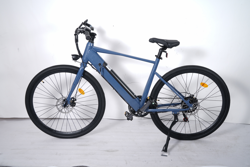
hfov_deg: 53.1
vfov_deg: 36.9
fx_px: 250
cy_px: 84
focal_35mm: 36
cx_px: 125
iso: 80
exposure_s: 1/100
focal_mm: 36
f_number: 13
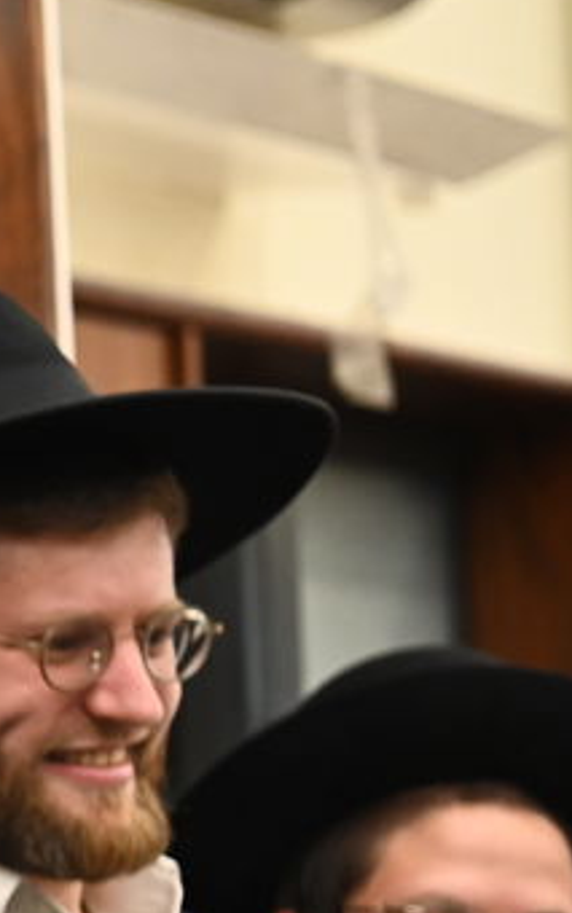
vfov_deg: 9.5
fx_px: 5428
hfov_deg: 5.6
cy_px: 975
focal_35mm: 218
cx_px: -1300
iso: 1600
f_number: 3.5
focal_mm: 52
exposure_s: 1/125
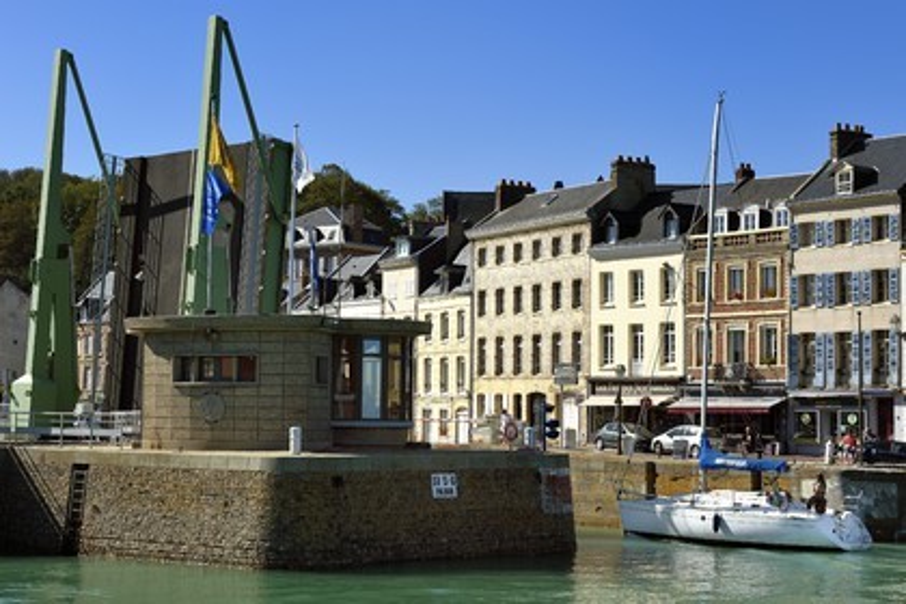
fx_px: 1762
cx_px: 453
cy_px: 302
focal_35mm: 70
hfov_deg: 28.8
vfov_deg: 19.5
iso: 200
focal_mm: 70
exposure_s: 1/250
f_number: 11
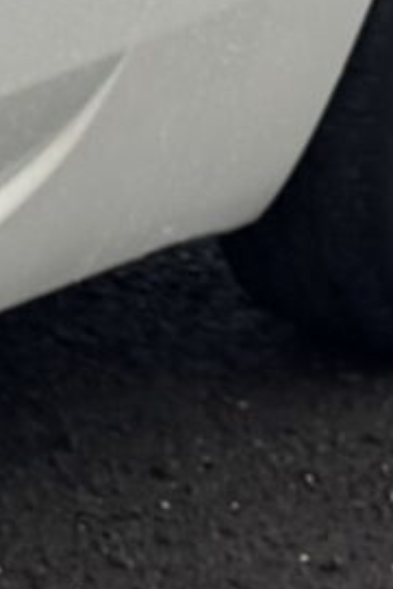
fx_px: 3859
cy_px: -309
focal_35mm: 236
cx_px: -1444
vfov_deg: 8.5
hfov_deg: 4.9
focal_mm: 6.76
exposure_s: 1/730
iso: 80
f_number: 1.78
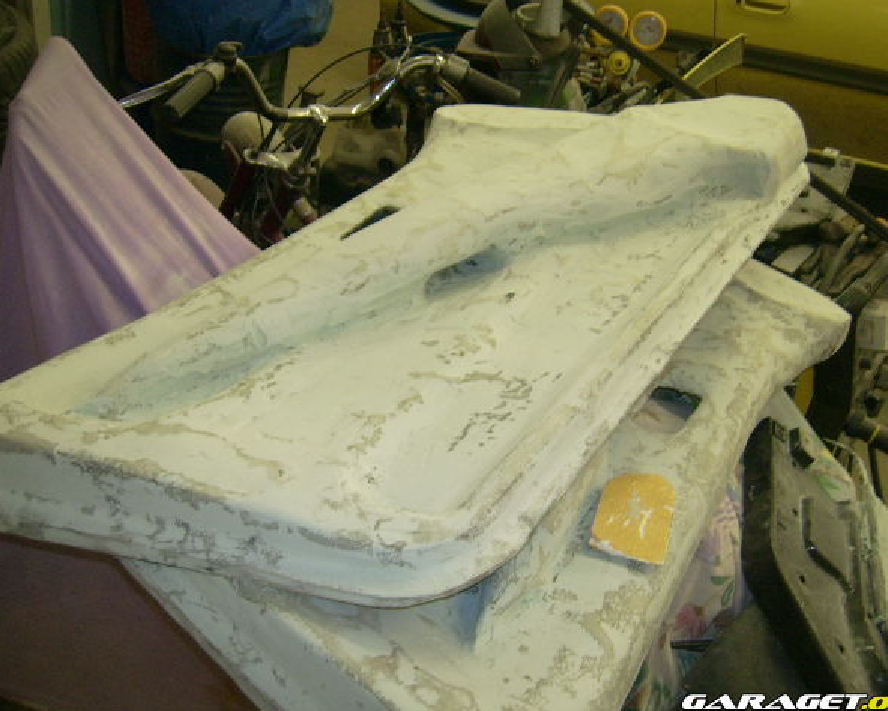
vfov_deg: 40.1
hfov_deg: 49.1
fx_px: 973
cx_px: 458
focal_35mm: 37
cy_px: 356
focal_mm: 5.95
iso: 100
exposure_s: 1/60
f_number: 2.8
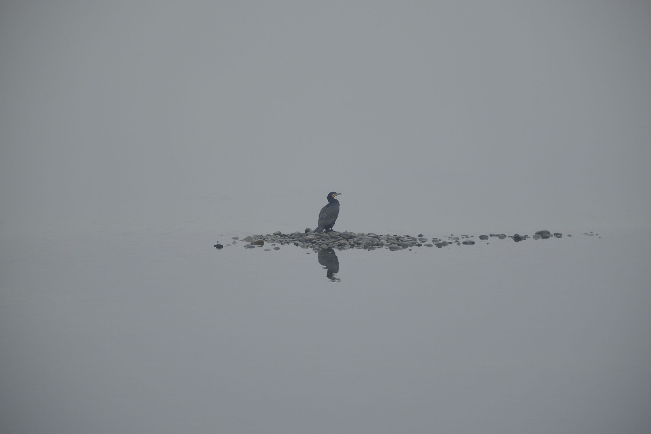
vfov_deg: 3.1
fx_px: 8137
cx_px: 326
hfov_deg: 4.6
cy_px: 217
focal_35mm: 450
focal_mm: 300
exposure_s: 1/450
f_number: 5.6
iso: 800
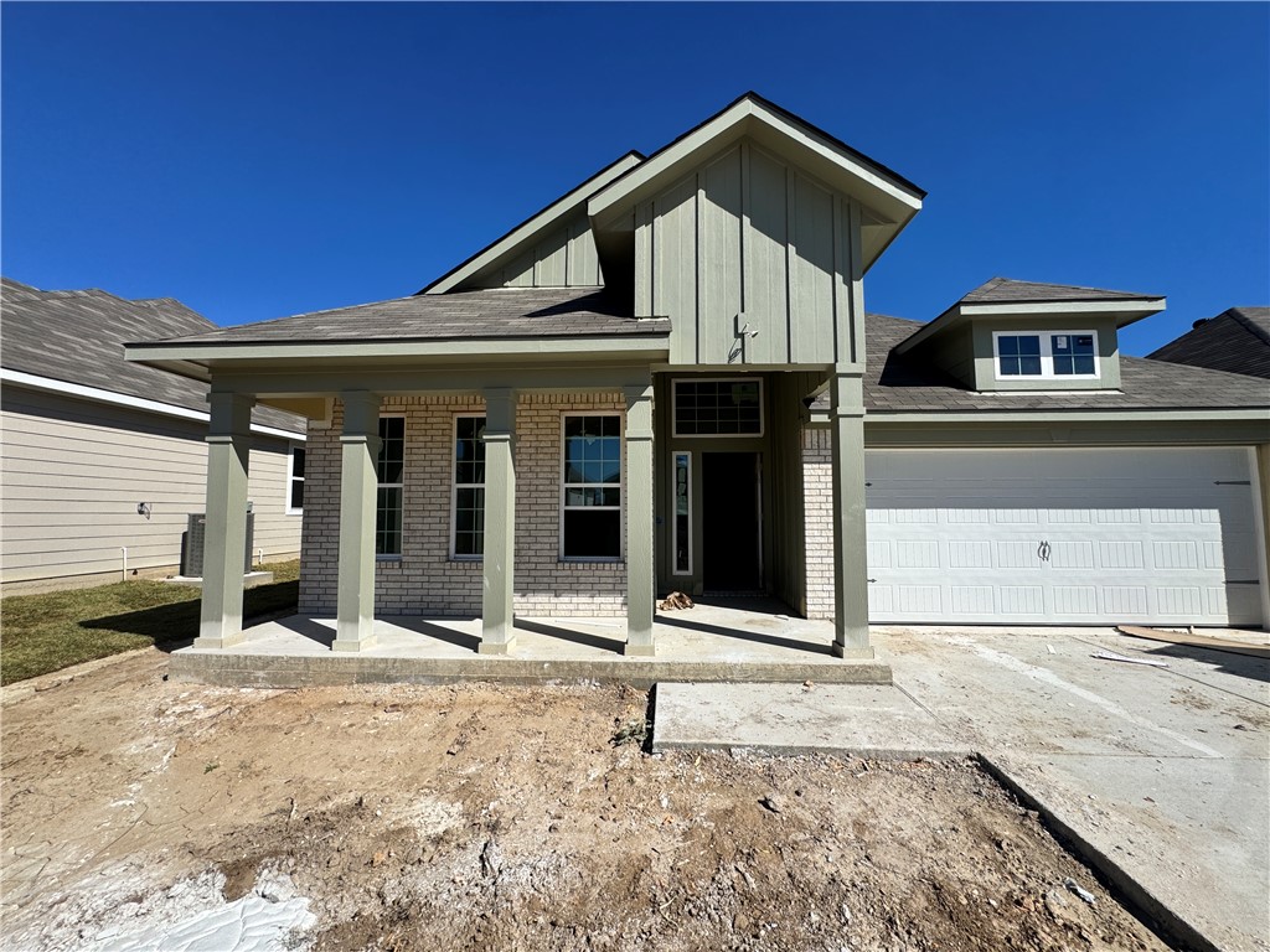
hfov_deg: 102.1
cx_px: 635
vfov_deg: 85.7
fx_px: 514
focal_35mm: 14
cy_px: 476
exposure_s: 1/2985
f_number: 2.2
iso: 40
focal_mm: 2.22
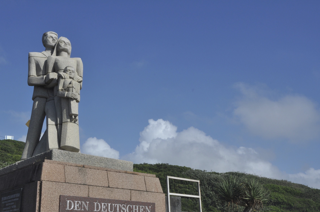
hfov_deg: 41.1
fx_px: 426
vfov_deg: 28.0
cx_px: 138
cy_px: 120
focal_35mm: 48
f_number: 18
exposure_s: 1/200
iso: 200
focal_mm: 28
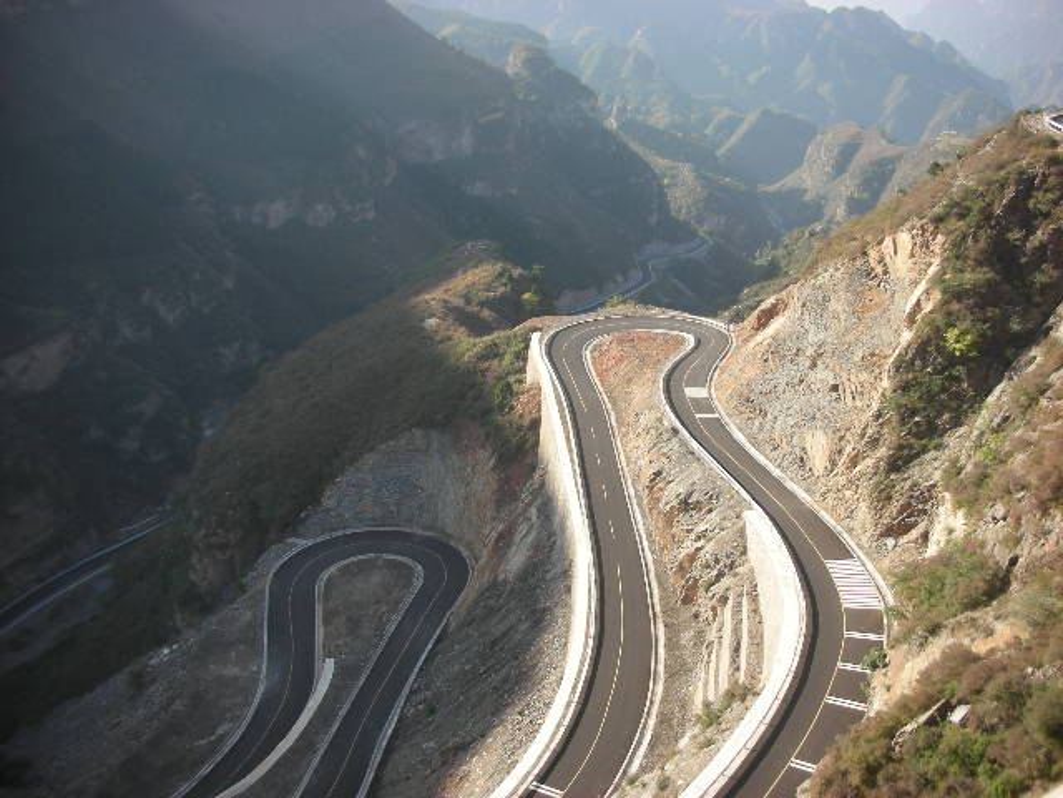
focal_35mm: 35
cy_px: 399
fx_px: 1075
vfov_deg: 40.7
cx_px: 532
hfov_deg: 52.6
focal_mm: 5.8
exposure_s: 1/220
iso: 50
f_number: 3
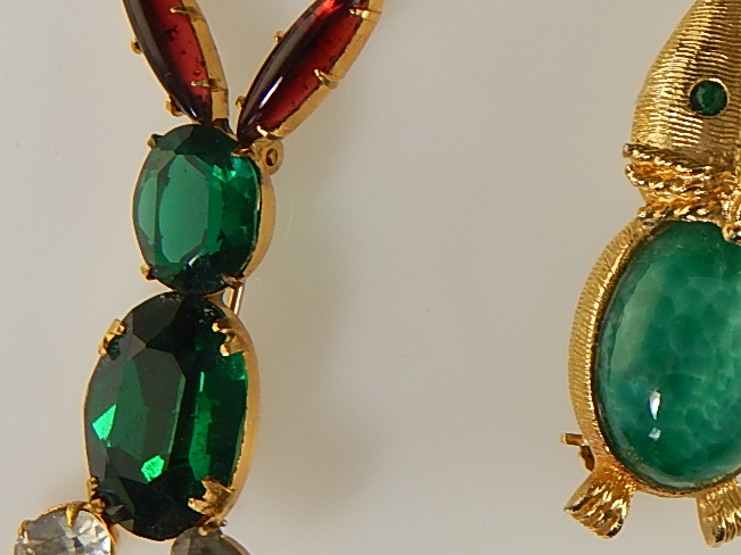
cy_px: 150
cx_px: 826
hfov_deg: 9.4
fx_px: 4473
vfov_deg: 7.1
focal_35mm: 209
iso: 125
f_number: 4.3
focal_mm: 15.3
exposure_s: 1/50
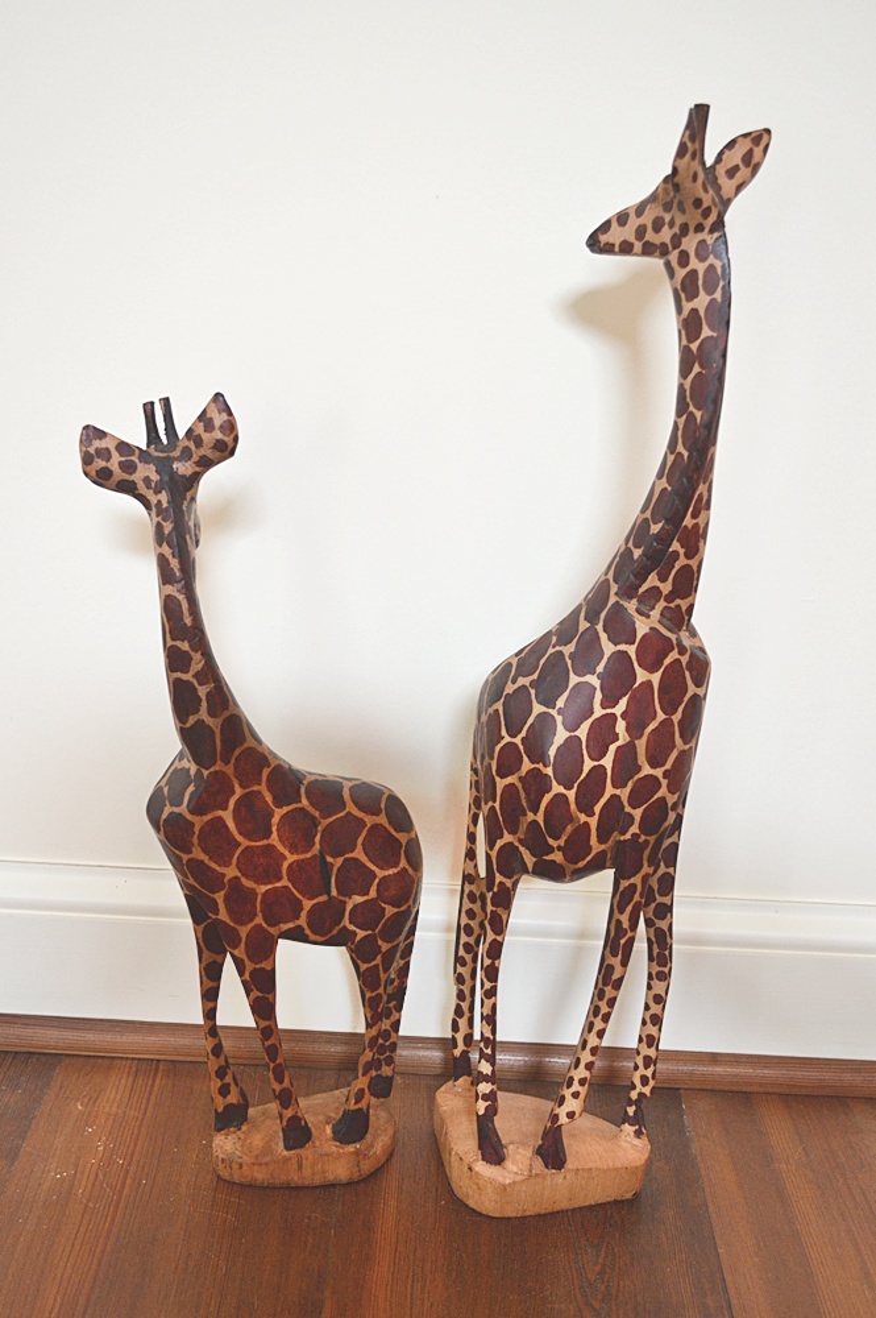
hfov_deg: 36.8
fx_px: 1316
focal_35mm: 36
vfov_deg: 53.2
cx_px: 438
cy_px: 659
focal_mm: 24
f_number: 4
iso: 640
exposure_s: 1/15
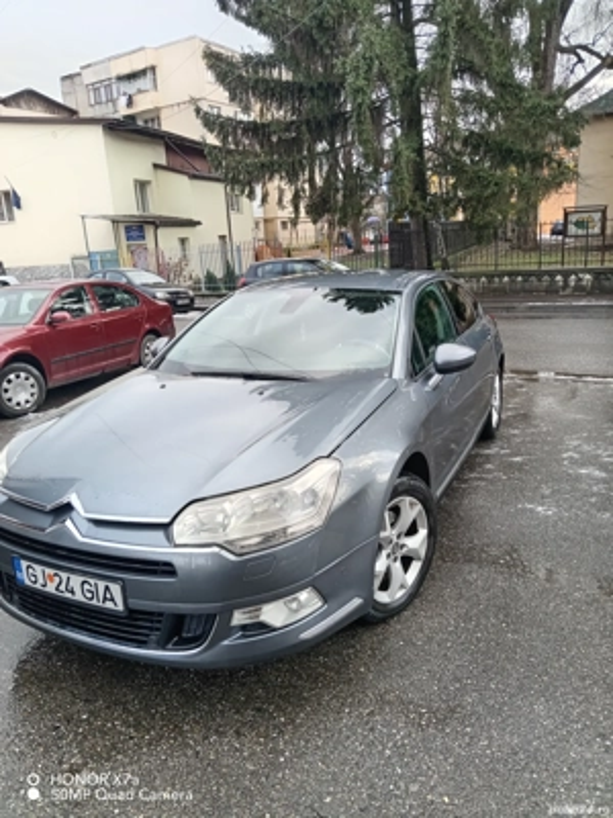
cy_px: 409
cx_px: 306
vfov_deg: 69.4
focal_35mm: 25
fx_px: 590
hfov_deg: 54.9
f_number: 1.8
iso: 132
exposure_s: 1/50
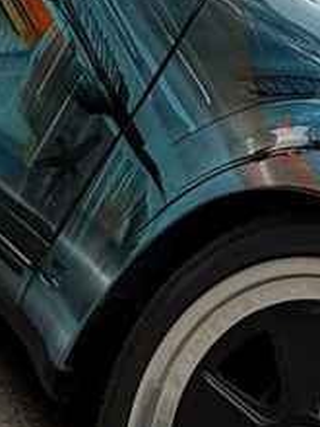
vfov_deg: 21.3
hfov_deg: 16.3
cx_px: 384
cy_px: -53
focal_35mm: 87
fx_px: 1072
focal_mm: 2.22
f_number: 2.2
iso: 64
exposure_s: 1/340
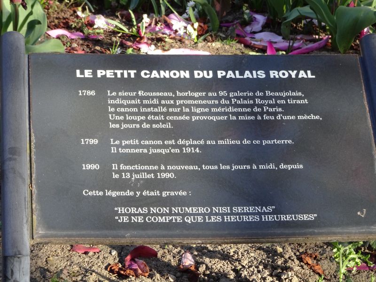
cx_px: 188
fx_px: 1423
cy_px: 141
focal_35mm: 131
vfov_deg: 11.3
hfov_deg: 15.1
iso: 160
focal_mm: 22.38
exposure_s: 1/160
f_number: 5.6
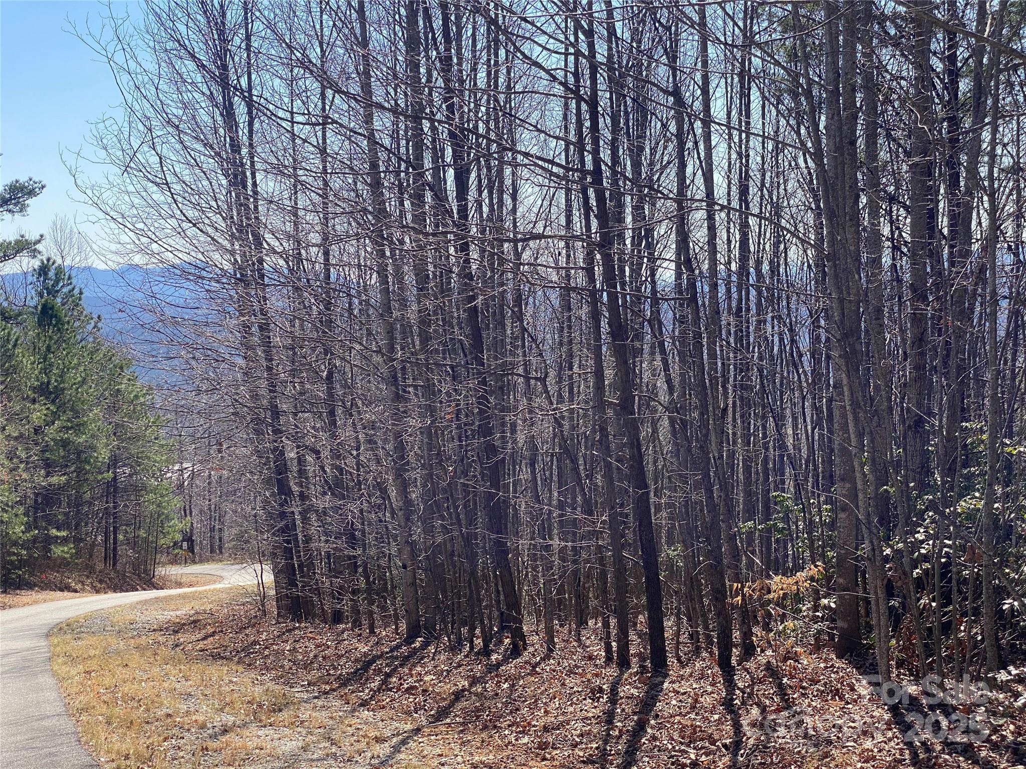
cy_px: 384
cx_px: 513
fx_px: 1541
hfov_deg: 36.8
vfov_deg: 28.0
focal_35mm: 52
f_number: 2
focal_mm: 6
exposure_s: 1/1229
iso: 20
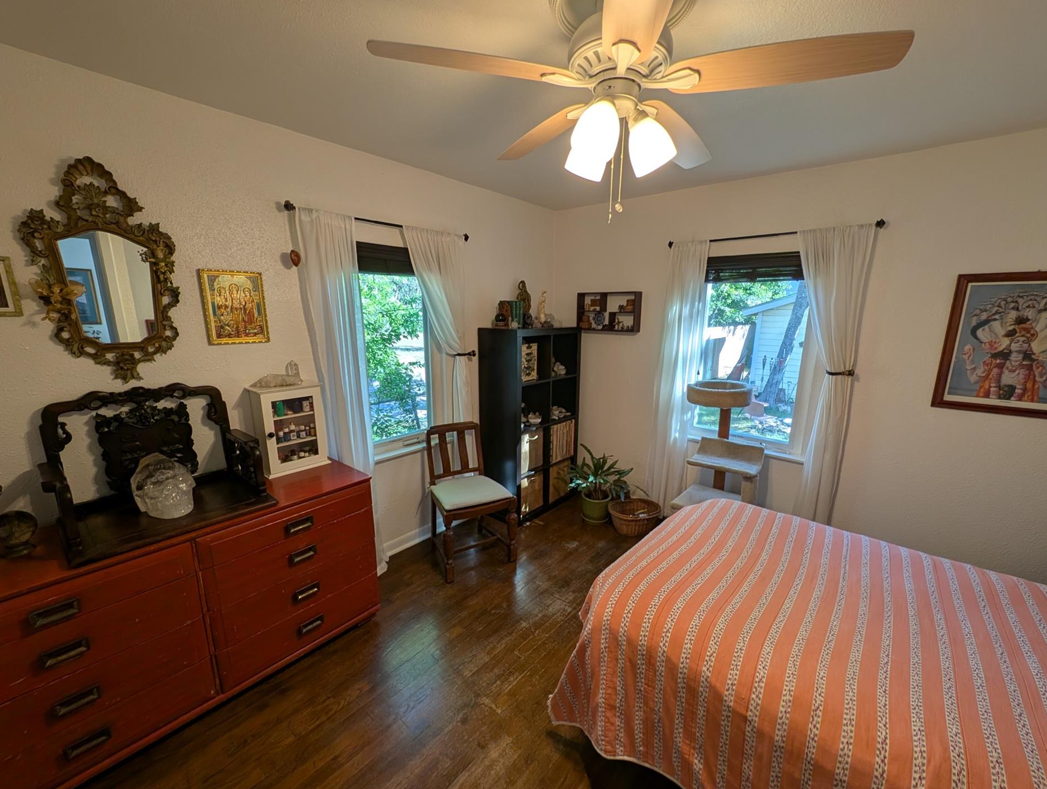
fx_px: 394
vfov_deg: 90.0
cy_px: 406
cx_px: 527
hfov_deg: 106.1
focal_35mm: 13
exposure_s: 1/60
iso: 48
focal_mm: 2.23
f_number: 1.95
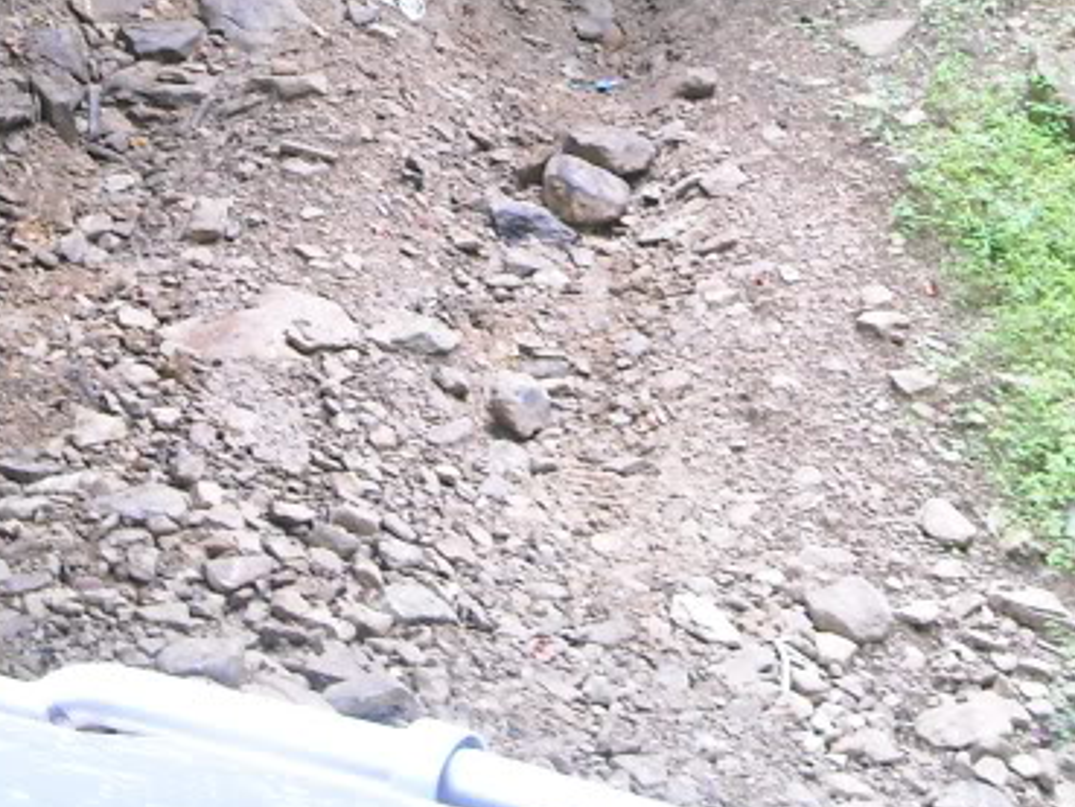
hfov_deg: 20.2
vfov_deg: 14.6
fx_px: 3013
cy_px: -227
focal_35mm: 97
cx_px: 612
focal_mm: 5.7
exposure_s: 1/60
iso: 175
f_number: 2.8
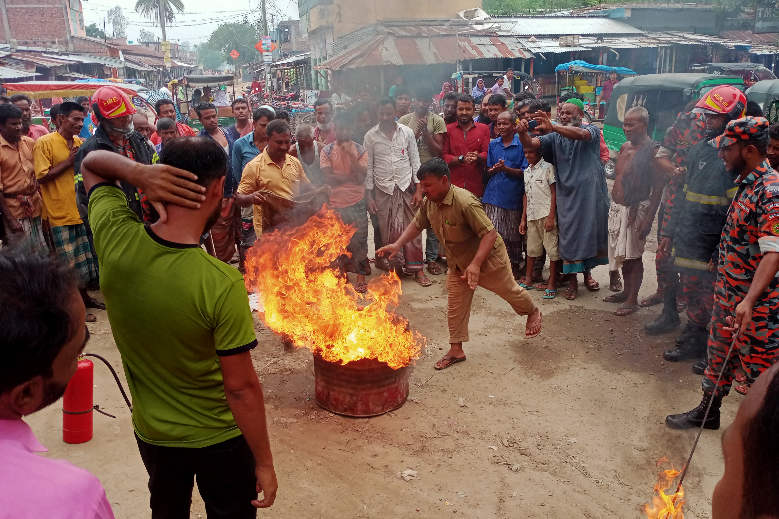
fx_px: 649
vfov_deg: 43.6
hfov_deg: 61.9
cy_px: 260
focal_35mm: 30
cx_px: 395
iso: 118
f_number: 1.8
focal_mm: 4.05
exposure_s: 1/681
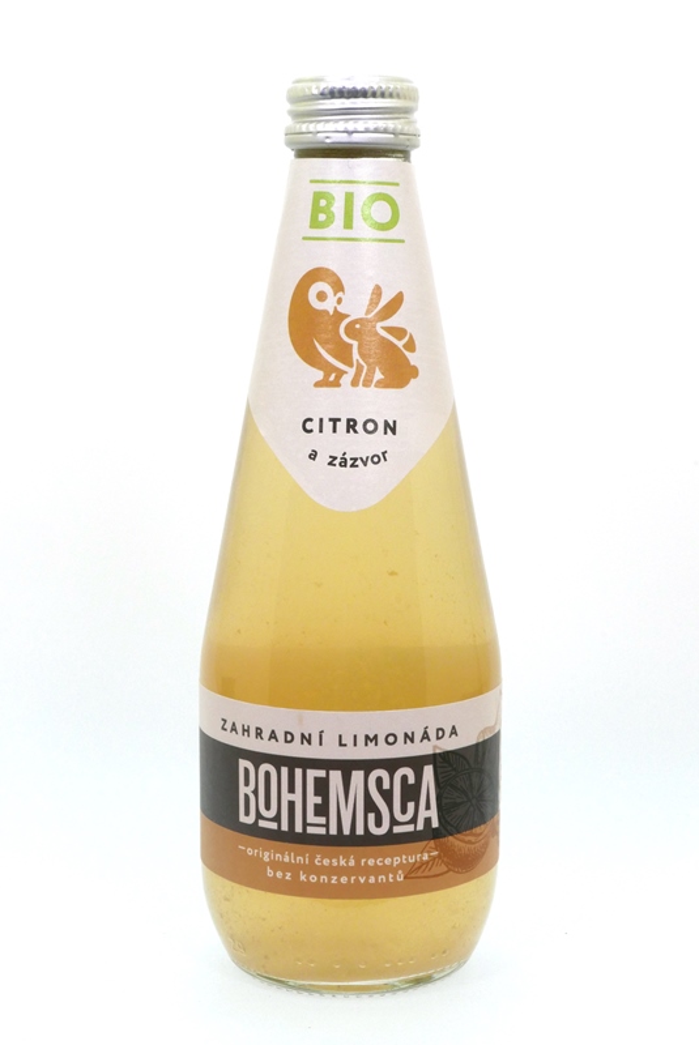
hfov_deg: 18.2
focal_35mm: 75
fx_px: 2179
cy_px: 522
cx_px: 350
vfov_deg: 27.0
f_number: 16
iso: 800
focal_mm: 34
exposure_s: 1/50
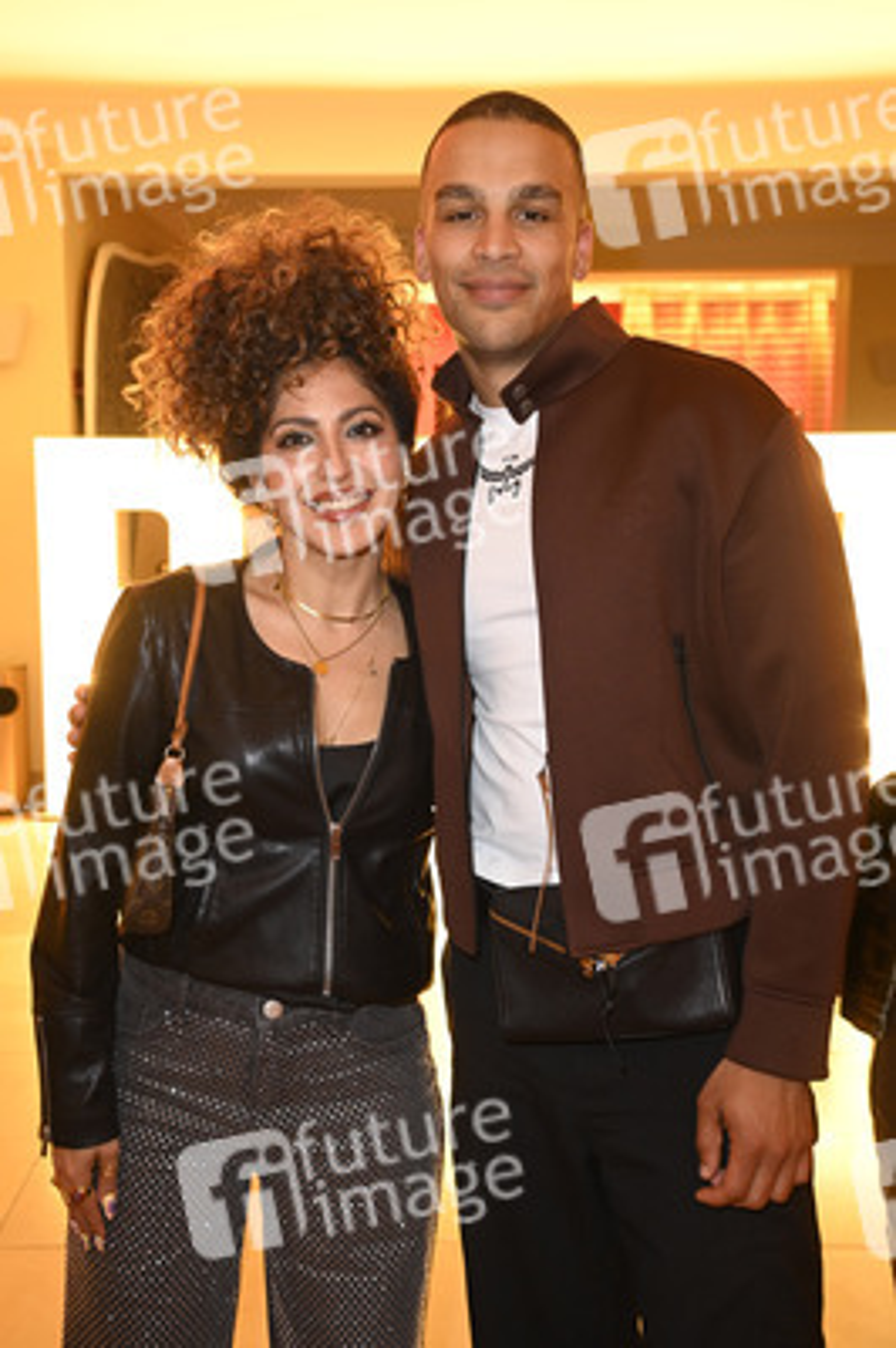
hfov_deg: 30.5
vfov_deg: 44.5
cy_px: 674
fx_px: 1645
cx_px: 448
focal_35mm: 44
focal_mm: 44
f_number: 5.6
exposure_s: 1/30
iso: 3200
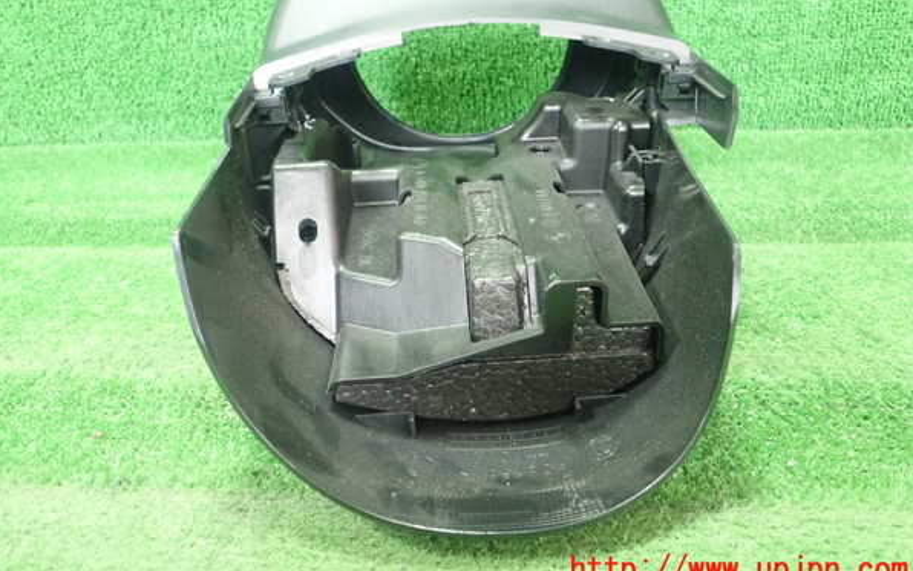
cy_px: 245
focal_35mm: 32
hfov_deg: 59.6
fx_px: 797
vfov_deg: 39.4
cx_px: 456
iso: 800
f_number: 2.3
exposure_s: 1/100
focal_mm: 5.5
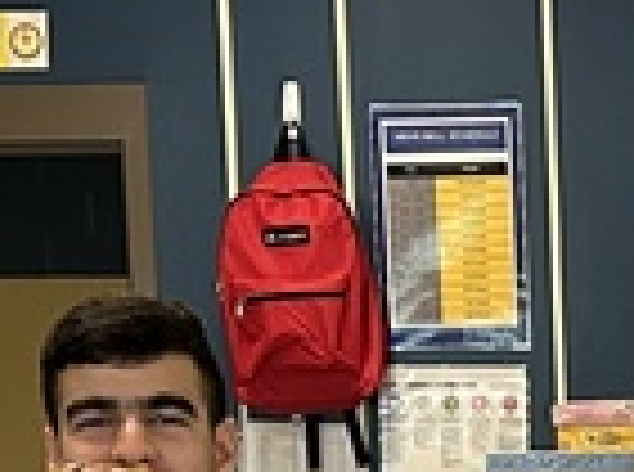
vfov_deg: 7.4
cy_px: 1196
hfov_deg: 10.5
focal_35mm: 185
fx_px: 3380
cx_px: 836
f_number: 1.5
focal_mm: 5.7
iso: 125
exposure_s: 1/86
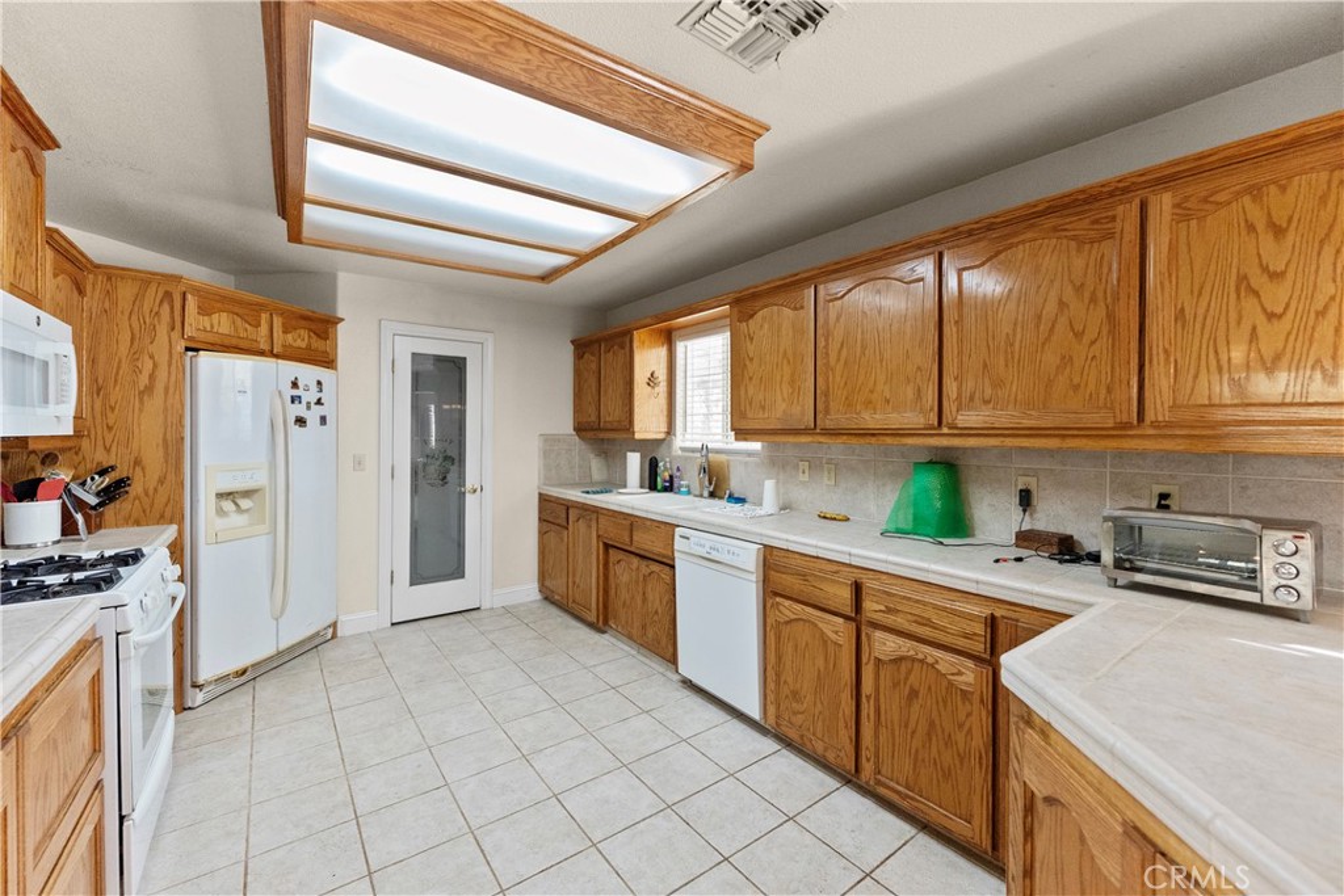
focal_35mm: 14
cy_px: 448
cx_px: 672
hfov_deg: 104.2
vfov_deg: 81.2
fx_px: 523
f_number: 3.2
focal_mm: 14
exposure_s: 1/160
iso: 1250
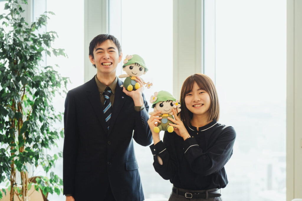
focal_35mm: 77
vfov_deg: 17.7
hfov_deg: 26.3
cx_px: 151
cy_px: 100
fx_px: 646
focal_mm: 77
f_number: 2.8
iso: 400
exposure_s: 1/250
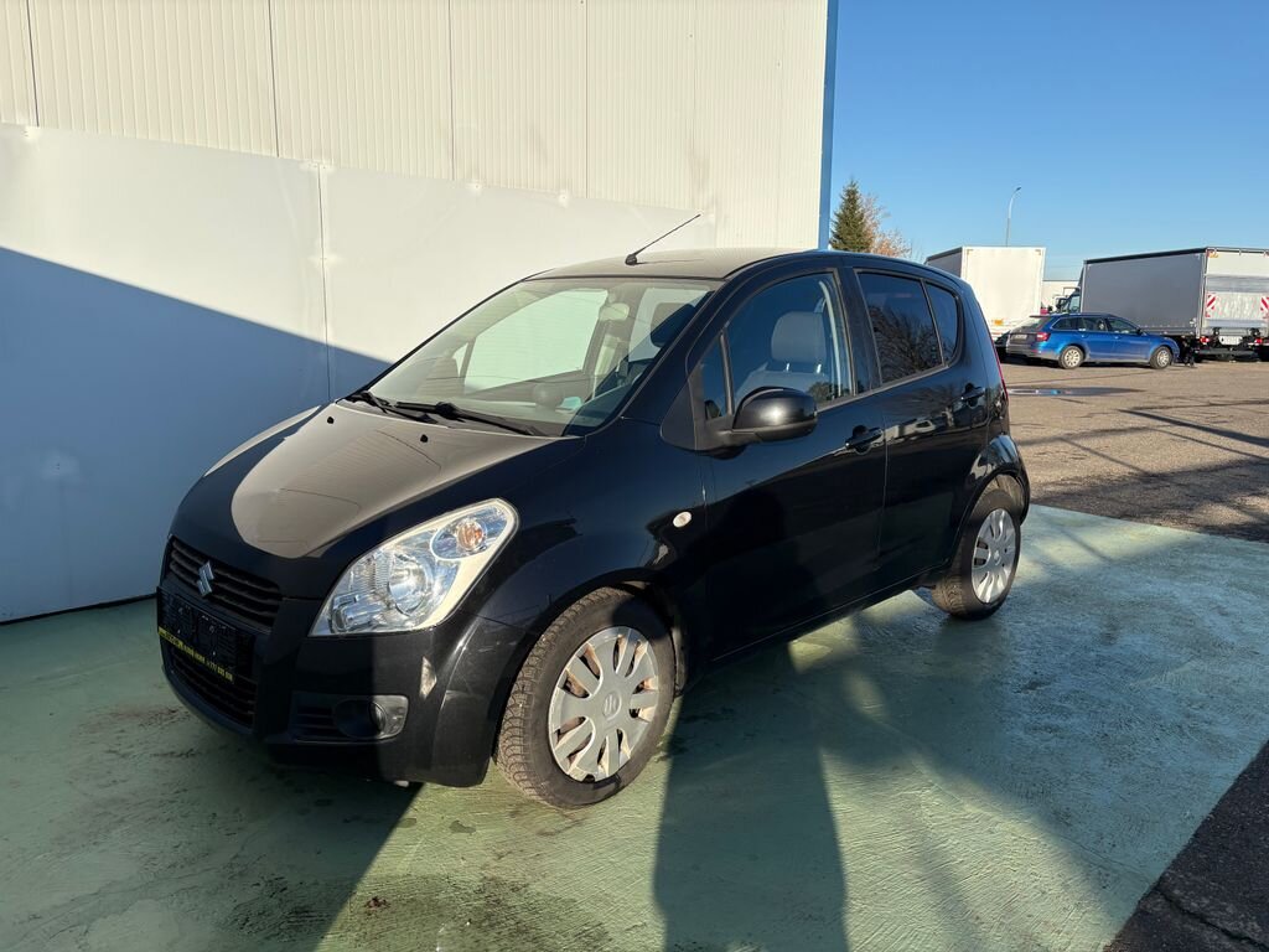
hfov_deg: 67.3
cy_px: 476
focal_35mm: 26
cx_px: 634
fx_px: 953
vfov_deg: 53.1
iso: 50
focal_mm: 5.96
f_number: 1.6
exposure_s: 1/3623
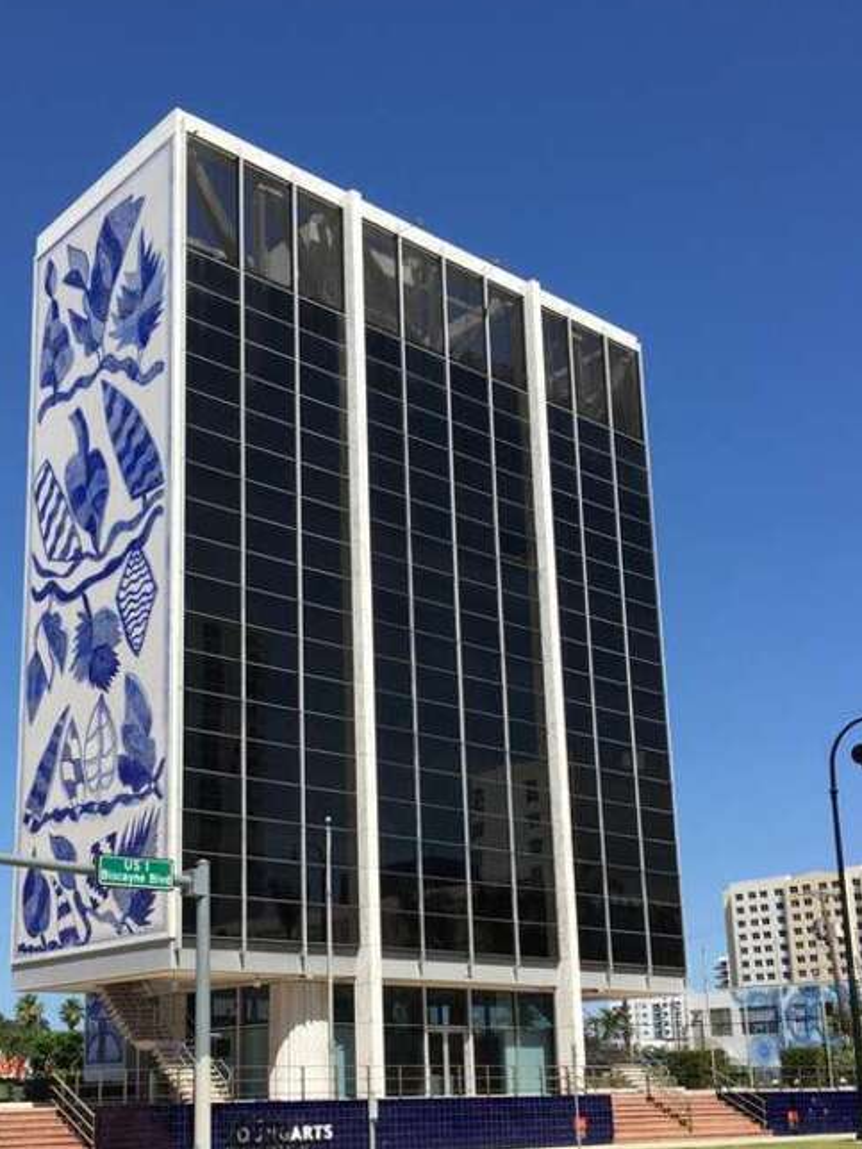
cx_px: 361
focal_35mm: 36
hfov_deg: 39.5
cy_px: 665
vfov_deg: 51.1
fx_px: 1195
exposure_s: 1/1709
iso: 25
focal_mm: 4.15
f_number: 2.2
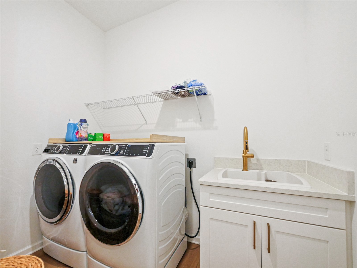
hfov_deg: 102.1
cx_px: 178
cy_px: 134
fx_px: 144
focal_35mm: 14
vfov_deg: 85.7
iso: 1600
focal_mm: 7
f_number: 4
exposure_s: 1/60
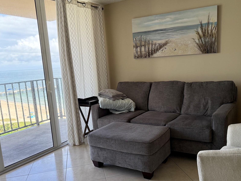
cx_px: 142
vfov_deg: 45.4
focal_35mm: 31
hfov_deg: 58.0
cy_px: 98
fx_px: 216
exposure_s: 1/233
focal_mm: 6.76
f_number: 1.78
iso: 160
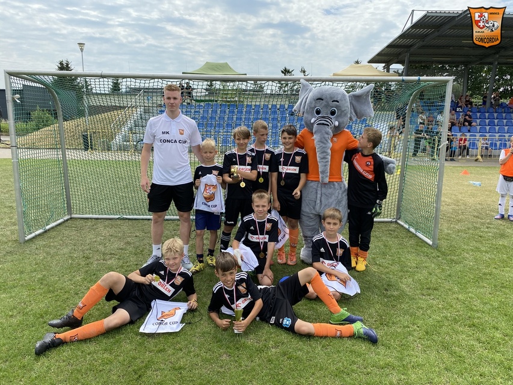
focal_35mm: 26
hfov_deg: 67.3
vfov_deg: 53.1
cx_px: 256
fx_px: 385
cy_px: 192
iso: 32
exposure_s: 1/2222
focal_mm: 4.25
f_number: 1.8
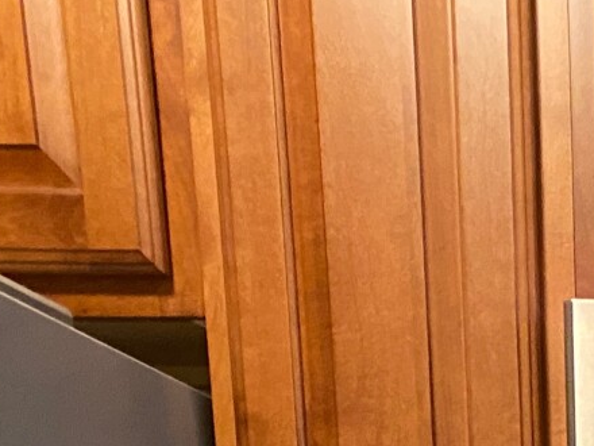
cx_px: 844
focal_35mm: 121
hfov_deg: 15.3
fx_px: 2076
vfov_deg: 10.7
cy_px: 1030
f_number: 1.8
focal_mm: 4.25
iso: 500
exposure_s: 1/30
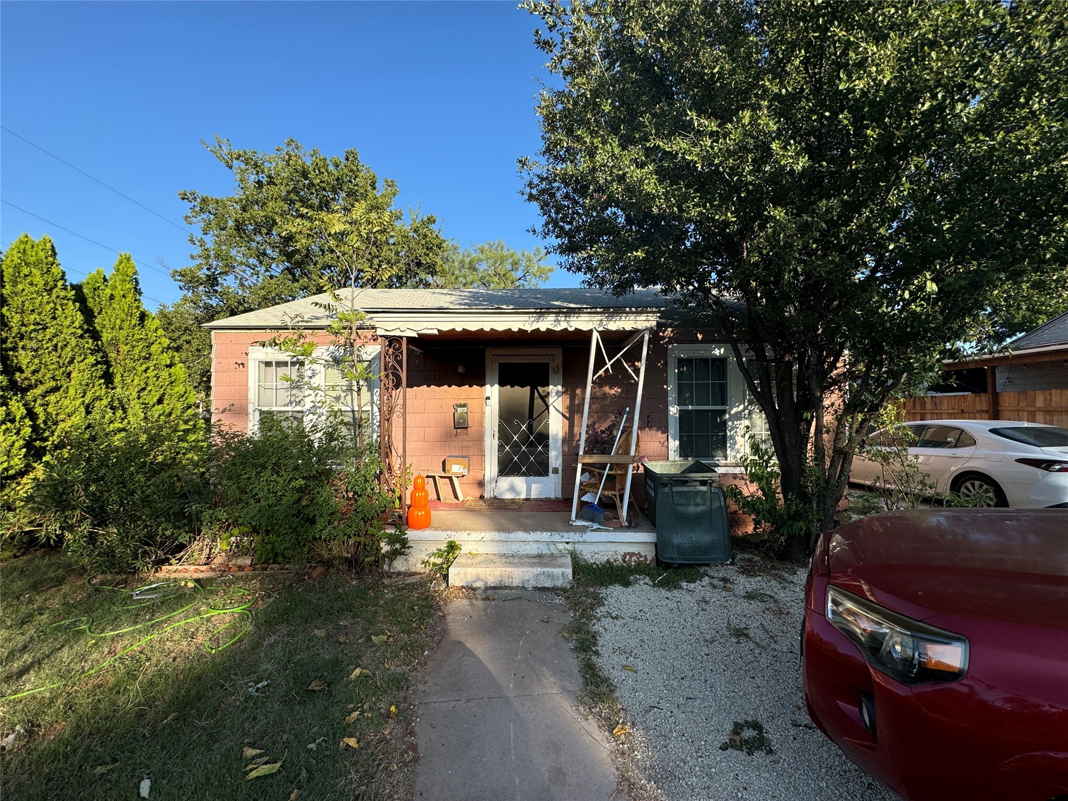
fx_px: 432
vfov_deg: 85.7
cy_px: 400
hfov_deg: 102.1
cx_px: 534
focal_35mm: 14
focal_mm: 2.22
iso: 40
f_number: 2.2
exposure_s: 1/840
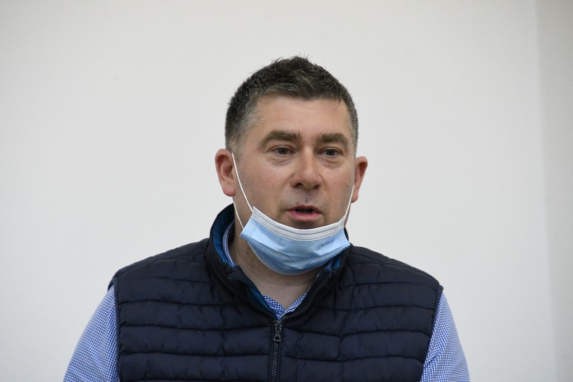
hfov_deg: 6.2
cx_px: 286
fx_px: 5253
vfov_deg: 4.2
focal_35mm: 330
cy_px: 191
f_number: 5.6
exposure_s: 1/400
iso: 6400
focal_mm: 220
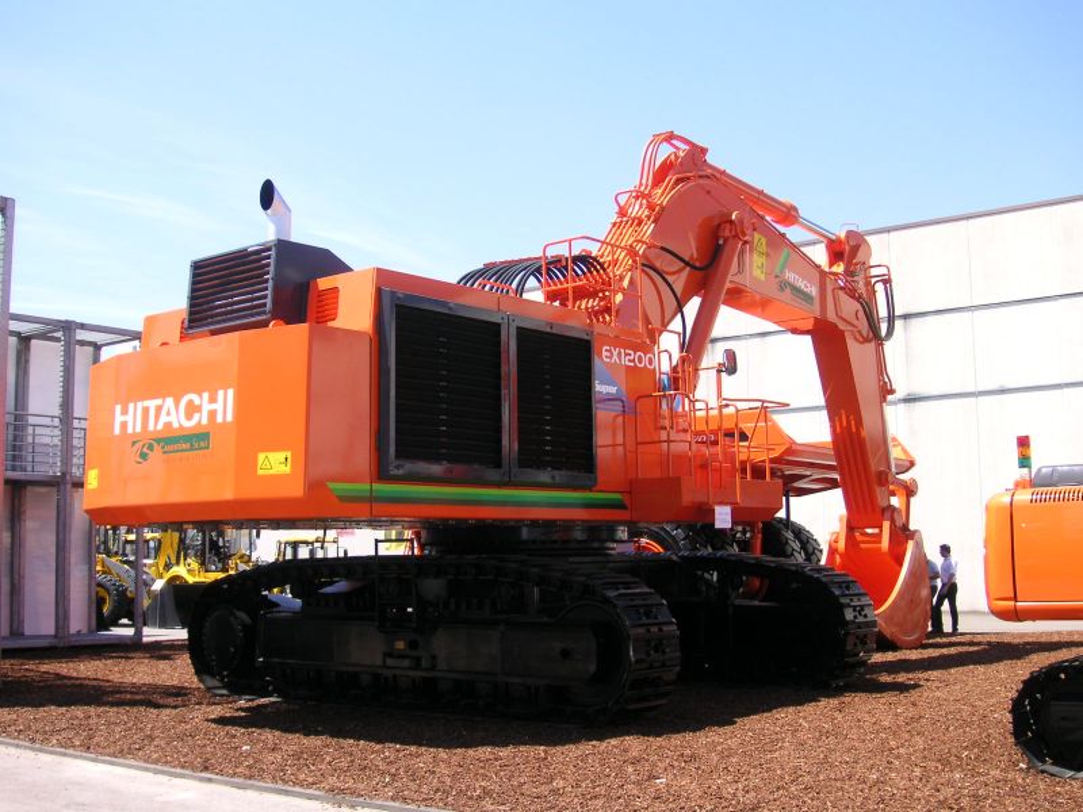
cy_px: 406
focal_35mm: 41
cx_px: 542
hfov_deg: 45.8
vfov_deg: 35.1
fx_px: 1283
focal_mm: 6.9
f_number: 3
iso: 50
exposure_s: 1/350
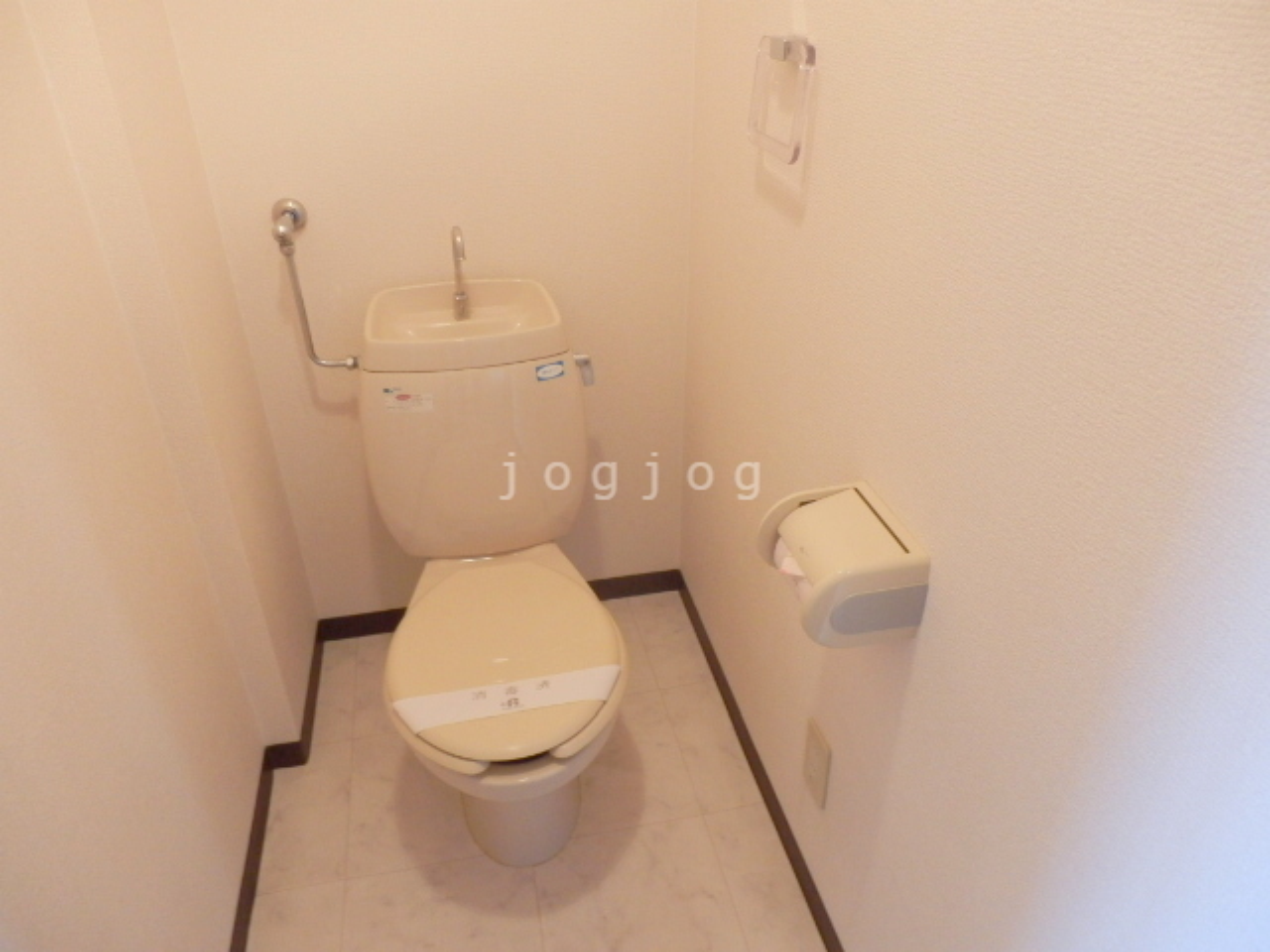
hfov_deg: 71.6
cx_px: 635
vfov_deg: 56.8
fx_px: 881
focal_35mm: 24
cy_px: 476
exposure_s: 1/30
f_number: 3
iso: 320
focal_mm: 4.2
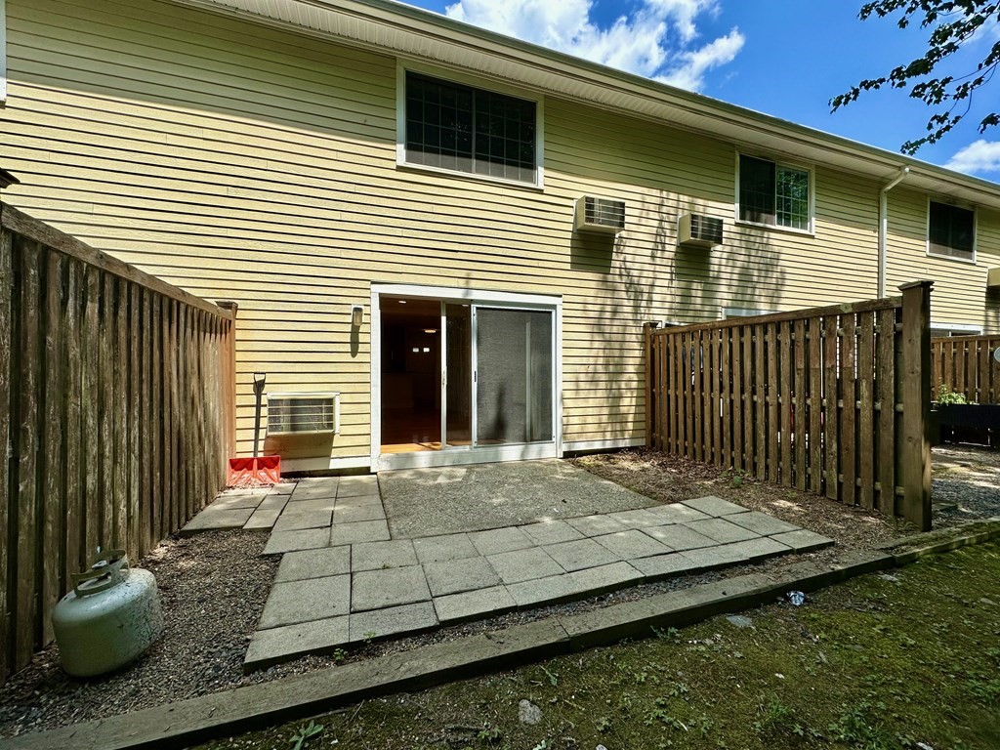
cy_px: 375
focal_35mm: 14
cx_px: 500
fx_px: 404
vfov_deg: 85.7
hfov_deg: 102.1
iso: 50
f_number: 2.2
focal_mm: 2.22
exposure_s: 1/1949
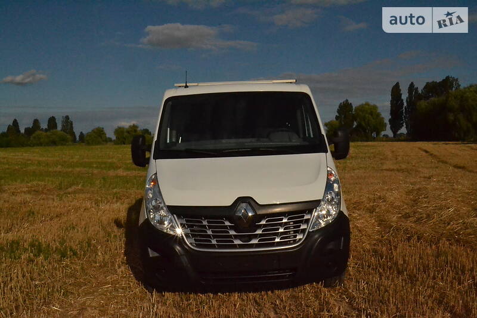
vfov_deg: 40.0
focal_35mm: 33
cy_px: 159
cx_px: 238
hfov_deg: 57.2
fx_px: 437
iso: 6400
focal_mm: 22
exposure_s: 1/4000
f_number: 25
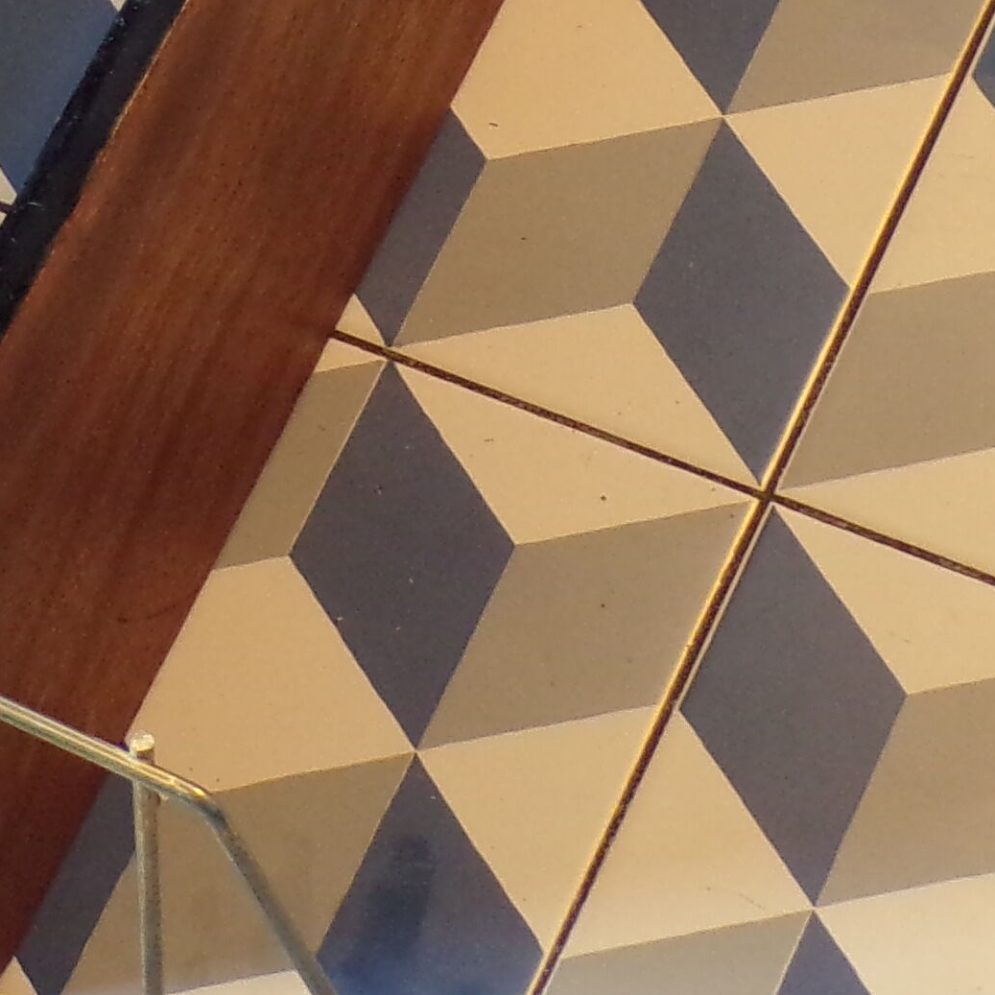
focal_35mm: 165
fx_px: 5366
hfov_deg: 10.5
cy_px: -32
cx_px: 32
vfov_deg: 10.5
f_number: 3.4
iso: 200
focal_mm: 7.6
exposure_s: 1/26
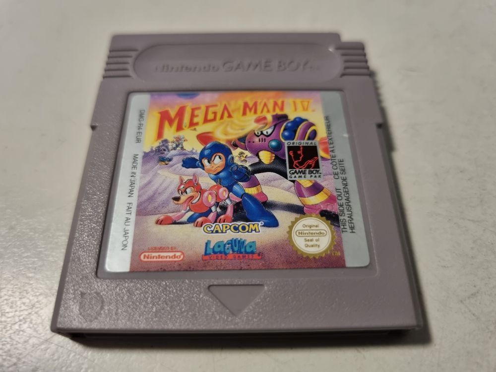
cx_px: 248
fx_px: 373
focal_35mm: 26
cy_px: 186
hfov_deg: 67.3
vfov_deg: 53.1
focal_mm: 5.4
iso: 320
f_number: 1.8
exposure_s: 1/50
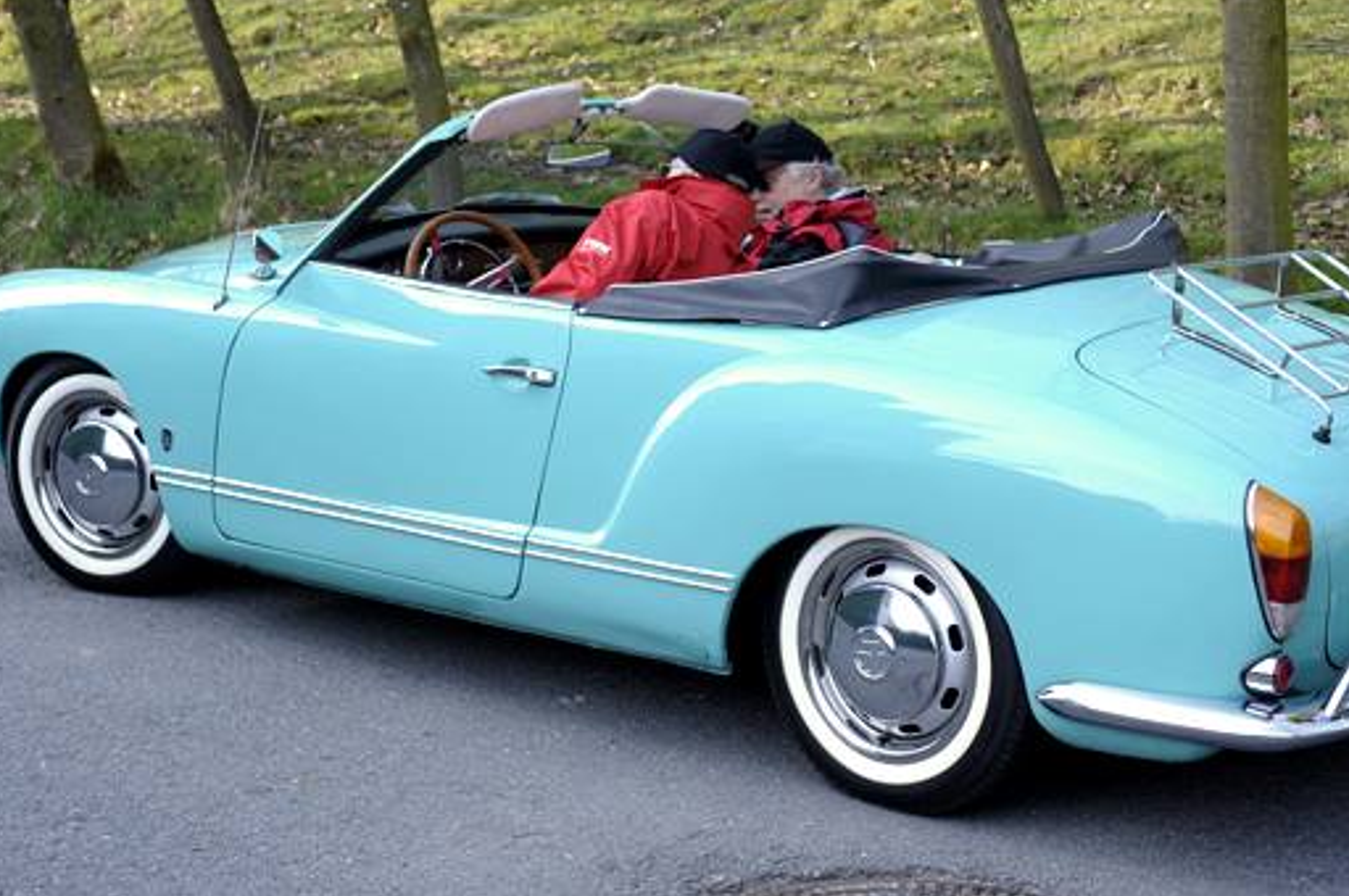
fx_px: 2807
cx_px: 783
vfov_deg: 18.1
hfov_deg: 27.0
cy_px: 335
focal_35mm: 75
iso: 200
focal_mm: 48
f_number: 5.6
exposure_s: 1/250
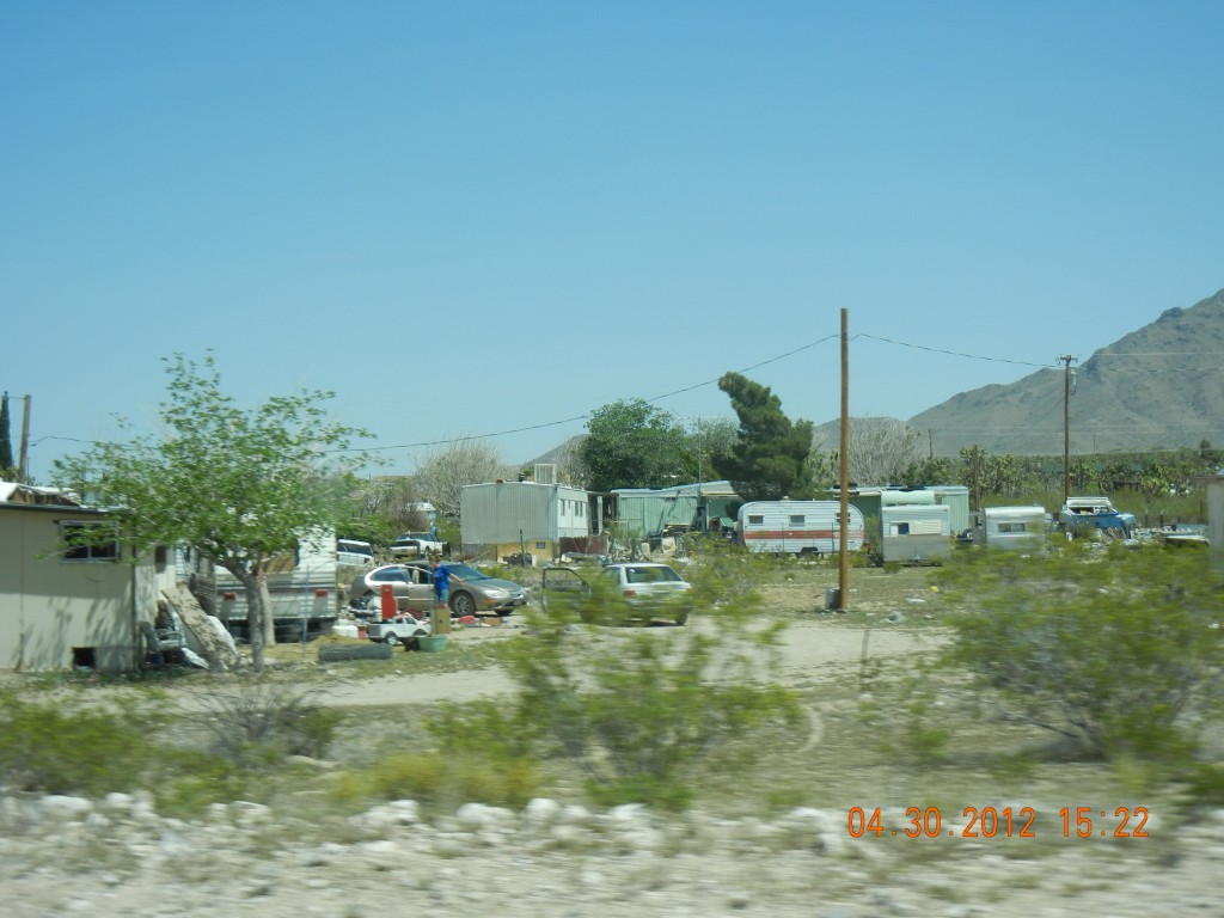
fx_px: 2404
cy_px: 459
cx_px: 612
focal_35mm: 68
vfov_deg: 21.6
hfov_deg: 28.6
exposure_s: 1/272
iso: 160
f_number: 8.2
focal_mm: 12.2
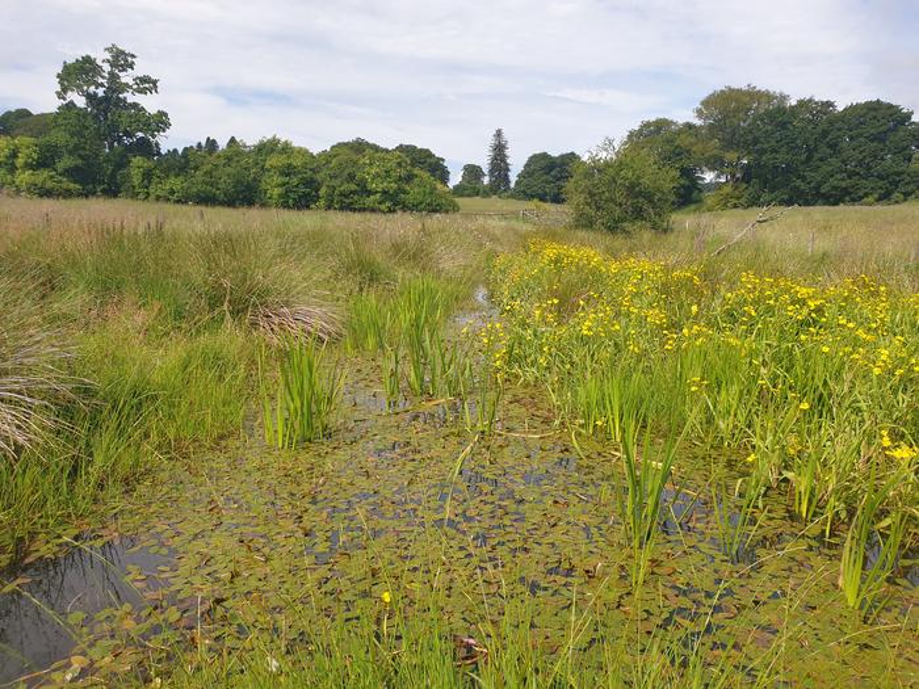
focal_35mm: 26
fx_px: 690
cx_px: 460
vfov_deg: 53.1
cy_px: 344
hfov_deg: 67.3
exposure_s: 1/1290
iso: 50
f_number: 2.4
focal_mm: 4.3
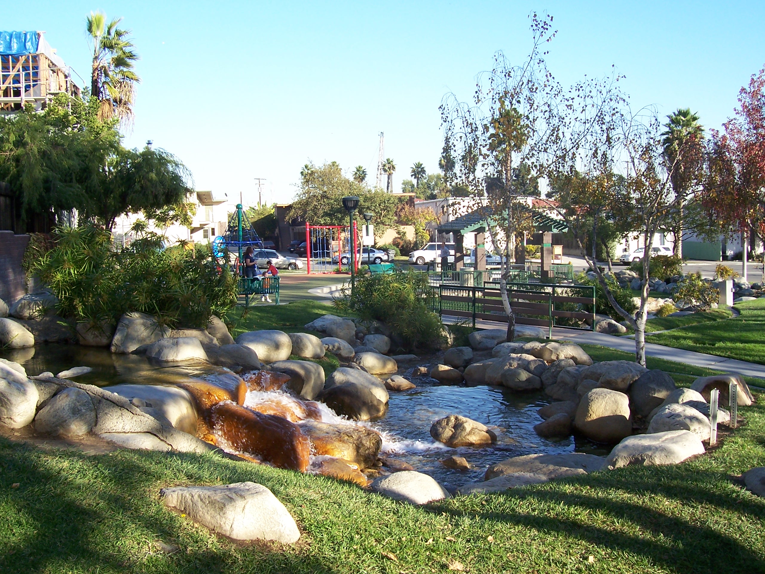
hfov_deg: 54.0
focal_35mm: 34
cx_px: 382
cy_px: 287
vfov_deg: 41.8
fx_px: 751
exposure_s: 1/125
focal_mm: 5.6
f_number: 5.6
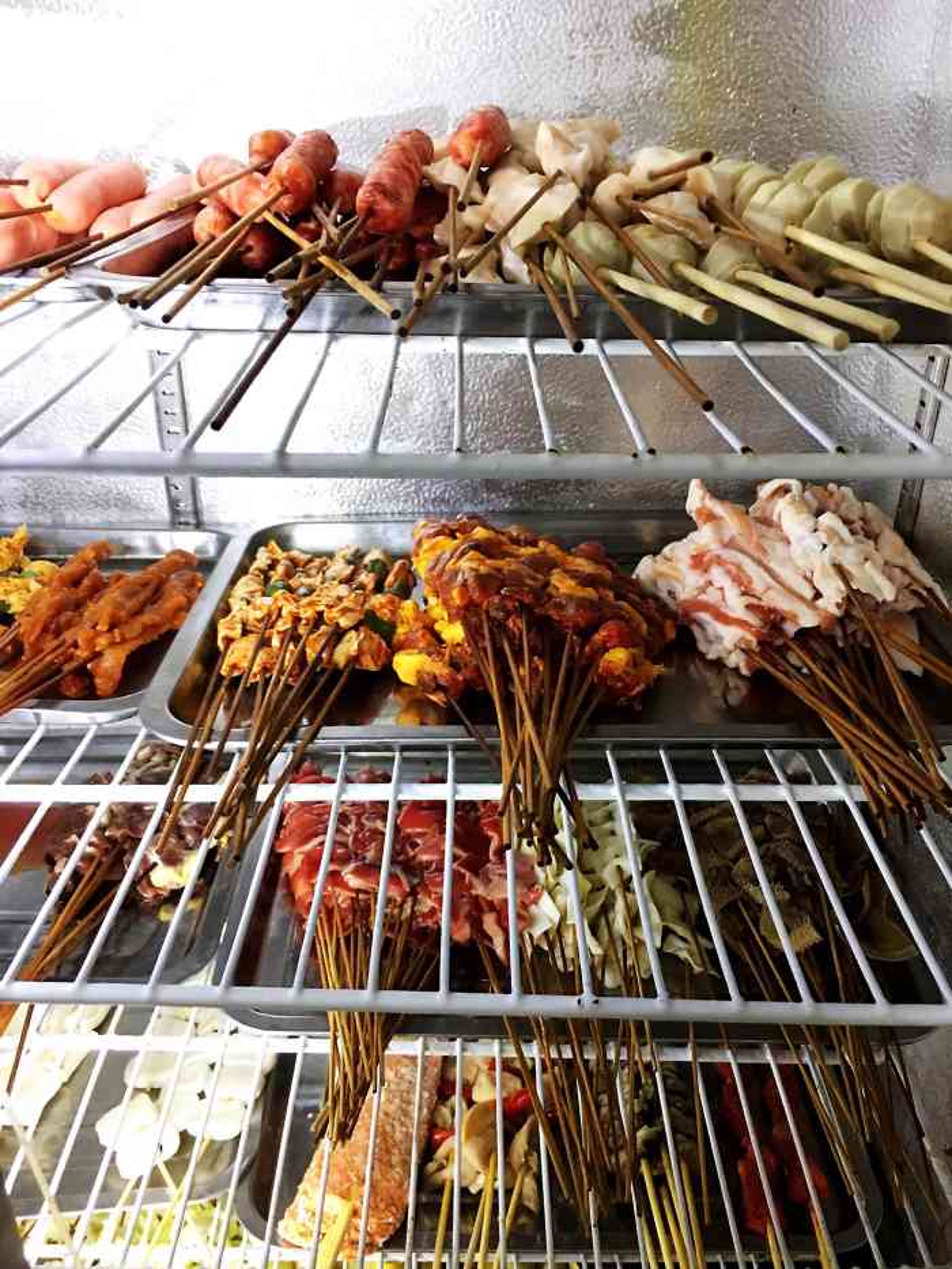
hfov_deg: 48.2
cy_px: 634
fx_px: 1063
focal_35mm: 29
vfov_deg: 61.7
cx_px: 476
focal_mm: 4.15
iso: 100
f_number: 2.2
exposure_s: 1/8
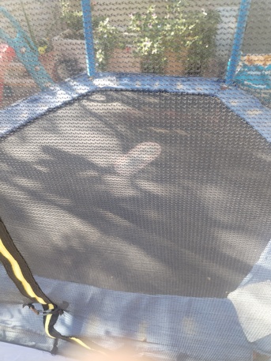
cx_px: 136
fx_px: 303
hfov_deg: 48.2
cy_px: 180
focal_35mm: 29
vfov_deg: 61.6
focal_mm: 4.75
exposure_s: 1/100
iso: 141
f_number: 1.8
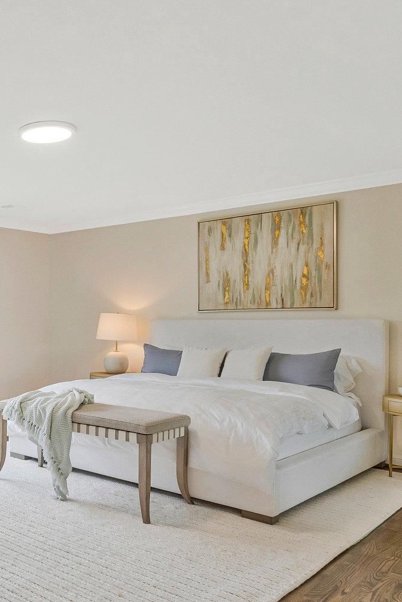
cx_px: -46
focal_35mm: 32
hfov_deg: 35.0
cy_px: 333
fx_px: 536
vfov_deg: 58.6
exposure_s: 1/80
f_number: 7.1
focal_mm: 16
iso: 1250
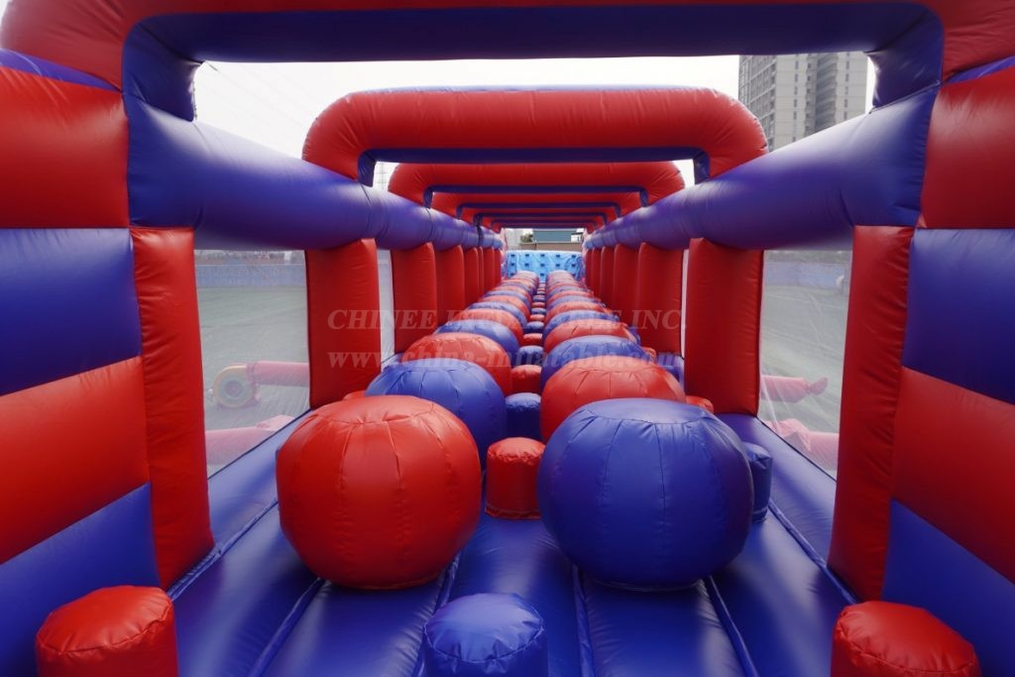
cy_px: 338
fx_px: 677
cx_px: 508
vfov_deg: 53.1
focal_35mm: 24
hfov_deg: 73.7
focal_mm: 16
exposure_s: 1/320
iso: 100
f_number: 5.6
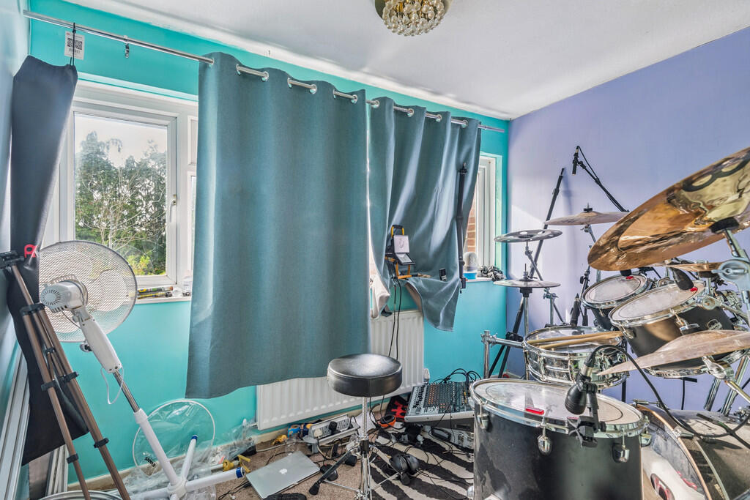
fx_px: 333
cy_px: 250
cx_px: 375
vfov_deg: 73.8
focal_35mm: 16
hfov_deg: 96.7
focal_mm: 16
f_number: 9
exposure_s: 1/20
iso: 400
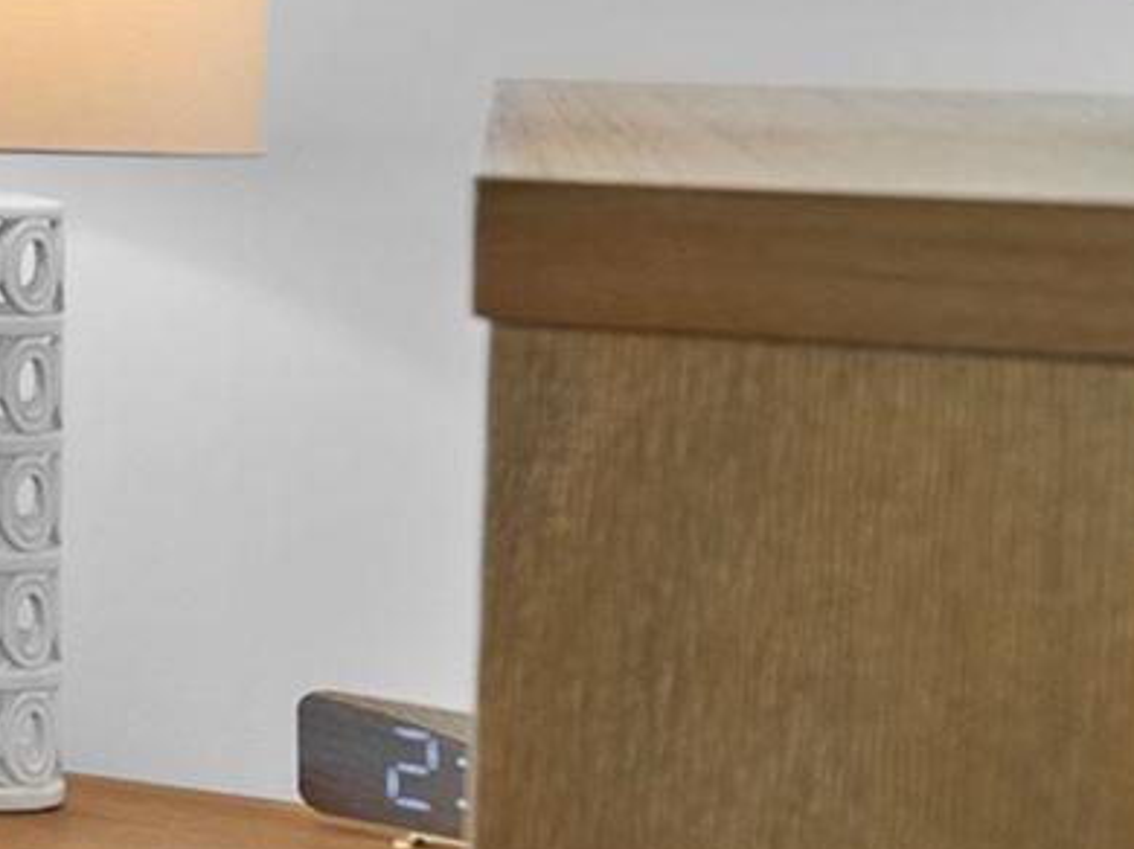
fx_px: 2979
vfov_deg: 15.8
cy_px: -83
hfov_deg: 9.3
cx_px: -2919
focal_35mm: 91
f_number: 6.3
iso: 125
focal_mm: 12
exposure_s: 1/2.5
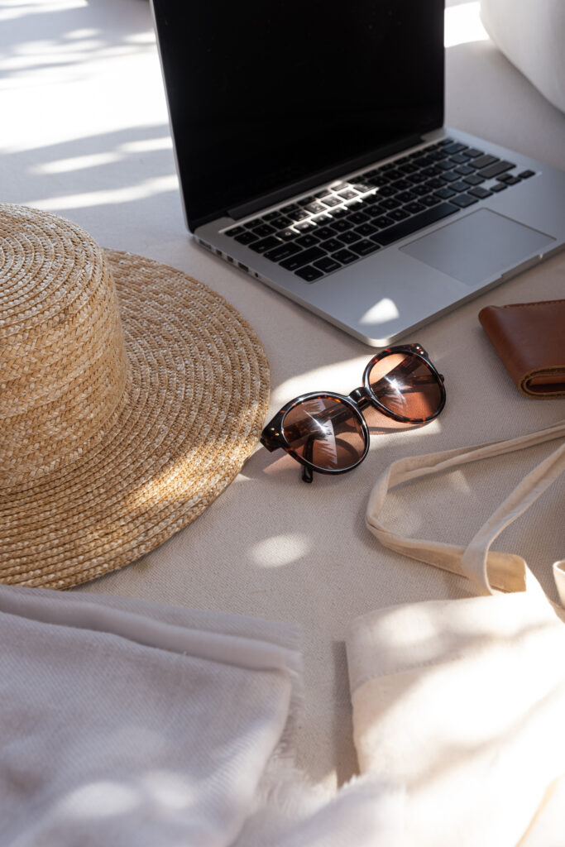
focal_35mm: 40
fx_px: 941
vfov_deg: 48.5
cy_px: 424
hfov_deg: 33.4
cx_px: 282
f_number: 5
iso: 160
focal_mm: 26.5
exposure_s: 1/180
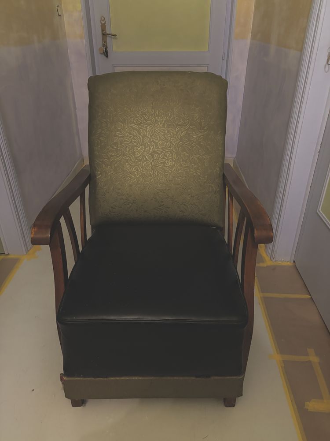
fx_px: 330
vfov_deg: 67.3
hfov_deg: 53.1
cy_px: 220
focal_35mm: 26
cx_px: 165
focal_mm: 5.96
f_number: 1.6
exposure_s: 1/25
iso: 800
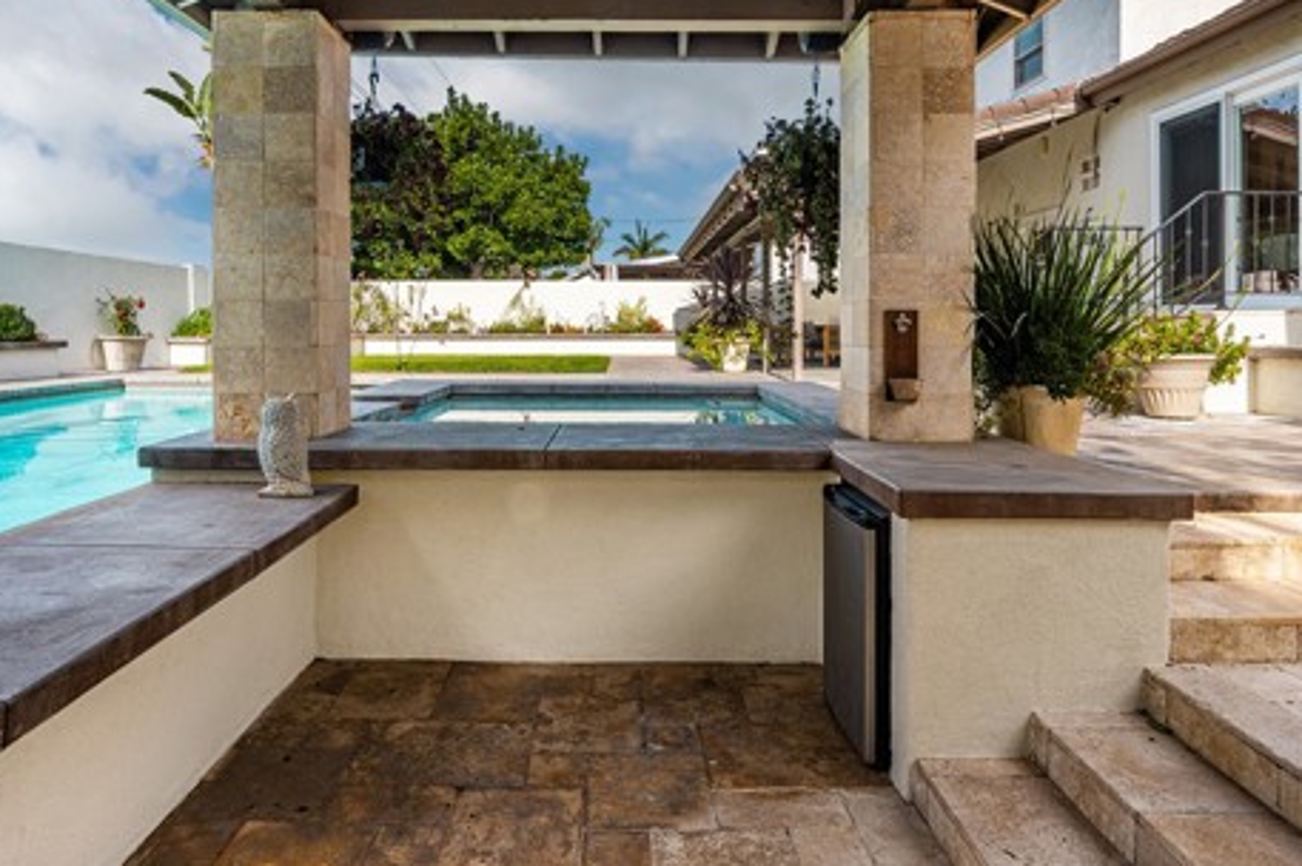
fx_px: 784
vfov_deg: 57.3
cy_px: 339
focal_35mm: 22
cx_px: 618
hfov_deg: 79.3
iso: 125
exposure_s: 1/160
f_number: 16
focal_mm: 15.5
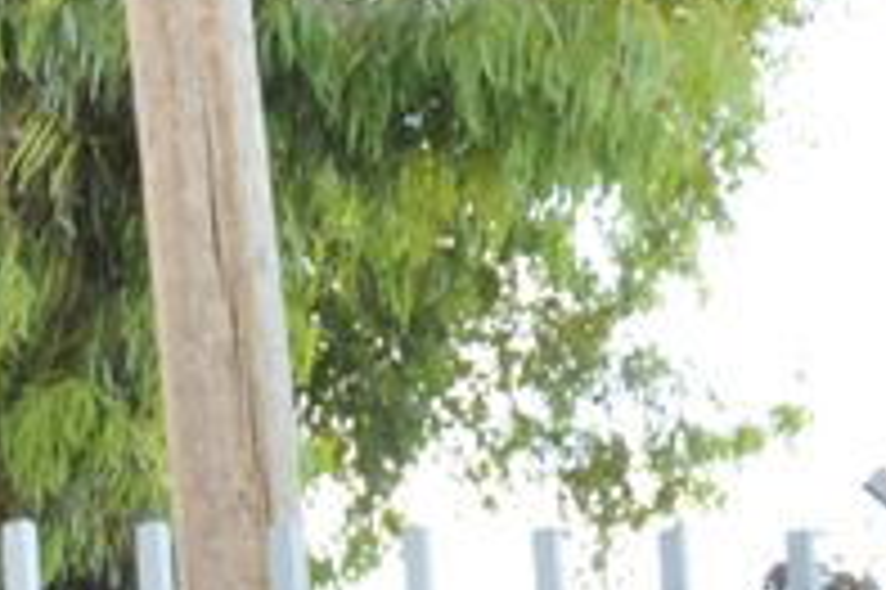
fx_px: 3443
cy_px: 1356
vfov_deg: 8.9
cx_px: -625
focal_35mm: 140
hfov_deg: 13.4
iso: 200
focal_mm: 18
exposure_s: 1/125
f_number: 5.6
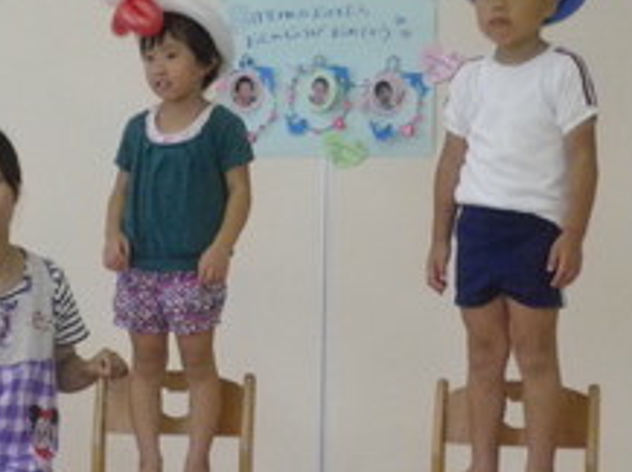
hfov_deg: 12.1
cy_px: 251
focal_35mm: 163
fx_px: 2971
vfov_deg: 9.1
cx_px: 253
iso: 800
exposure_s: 1/100
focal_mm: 18.27
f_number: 4.8
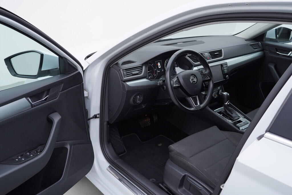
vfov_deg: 36.9
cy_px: 98
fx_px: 292
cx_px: 146
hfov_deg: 53.1
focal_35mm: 36
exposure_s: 1/60
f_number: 3.5
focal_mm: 24
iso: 125
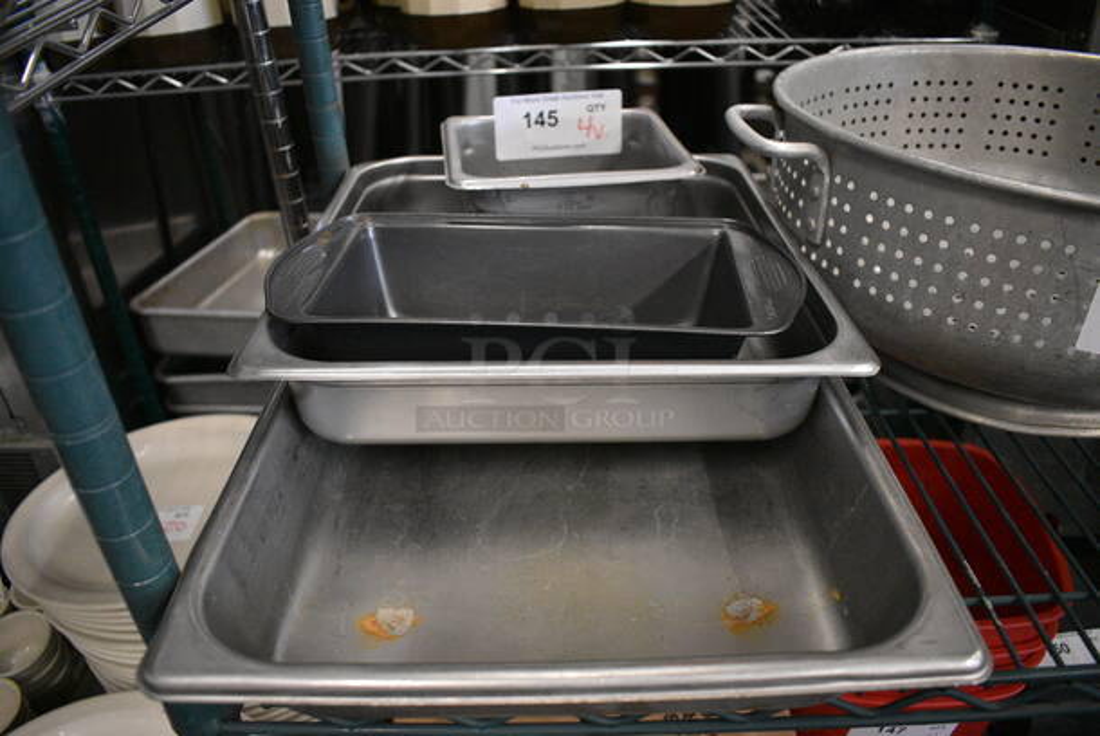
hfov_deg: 67.3
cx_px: 550
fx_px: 826
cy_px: 368
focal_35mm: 27
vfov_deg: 48.0
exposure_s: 1/125
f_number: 3.5
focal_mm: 18
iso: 4000
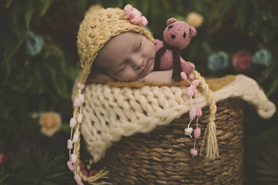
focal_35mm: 35
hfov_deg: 54.5
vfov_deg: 37.8
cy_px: 92
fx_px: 270
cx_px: 139
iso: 250
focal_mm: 35
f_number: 2
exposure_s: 1/160
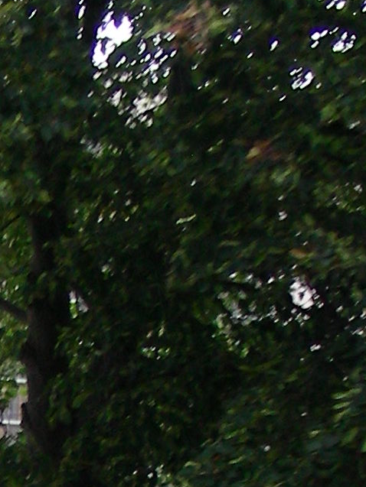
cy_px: 833
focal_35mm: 168
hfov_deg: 8.8
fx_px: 2368
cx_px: 31
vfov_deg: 11.1
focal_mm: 6.3
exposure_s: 1/59.7
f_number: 3.5
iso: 50
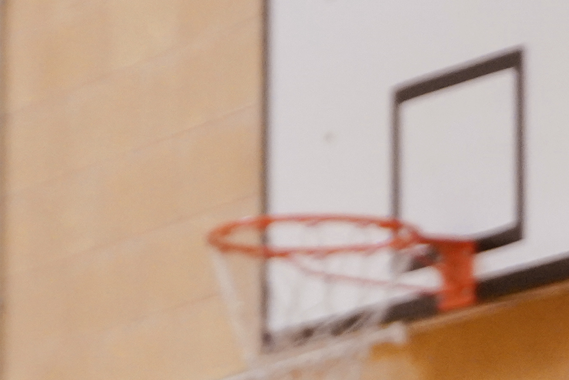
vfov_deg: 3.4
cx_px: -344
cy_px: 833
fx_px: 6308
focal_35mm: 399
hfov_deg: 5.1
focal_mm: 67
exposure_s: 1/160
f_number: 4
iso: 2000
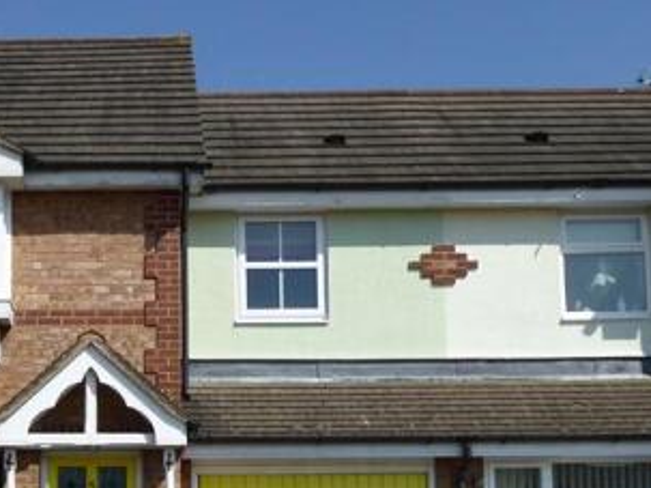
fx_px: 1410
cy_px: 463
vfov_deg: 19.2
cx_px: 99
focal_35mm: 75
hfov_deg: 25.4
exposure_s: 1/1300
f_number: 3.7
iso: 100
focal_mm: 6.7
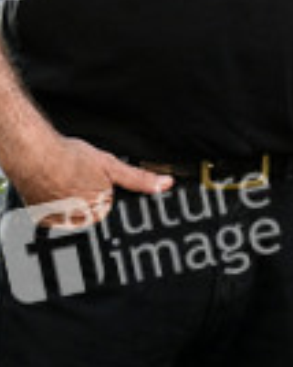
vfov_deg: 15.5
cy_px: -173
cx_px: 219
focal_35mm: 115
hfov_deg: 13.3
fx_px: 1248
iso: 2500
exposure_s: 1/200
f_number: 9
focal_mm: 41
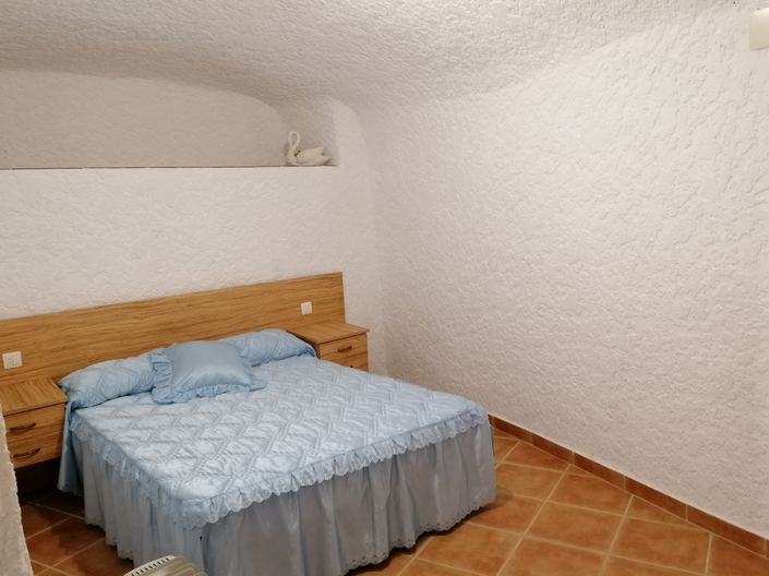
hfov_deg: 61.7
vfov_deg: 48.2
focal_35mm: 29
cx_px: 384
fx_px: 644
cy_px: 288
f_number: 1.8
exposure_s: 1/25
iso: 400
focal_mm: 4.75
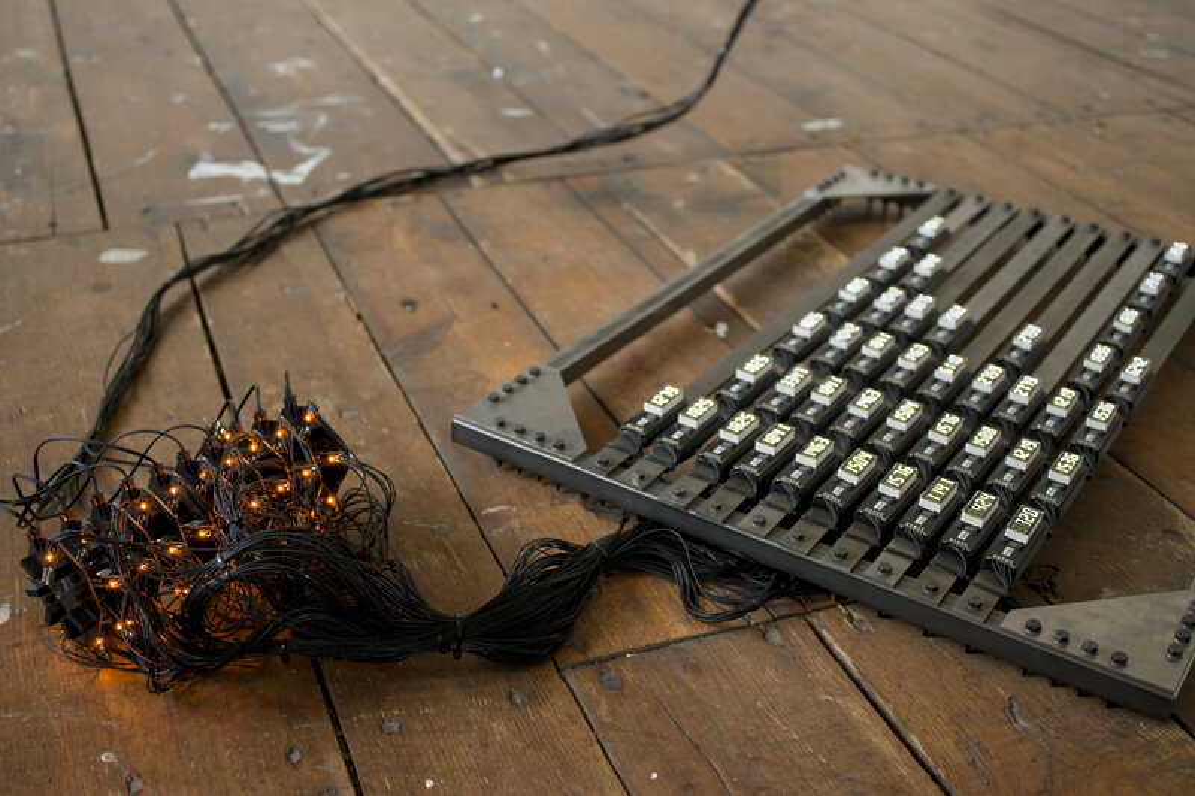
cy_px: 398
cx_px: 598
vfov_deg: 31.9
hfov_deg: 46.4
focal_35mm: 42
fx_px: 1394
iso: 1100
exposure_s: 1/250
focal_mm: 28
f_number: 2.8
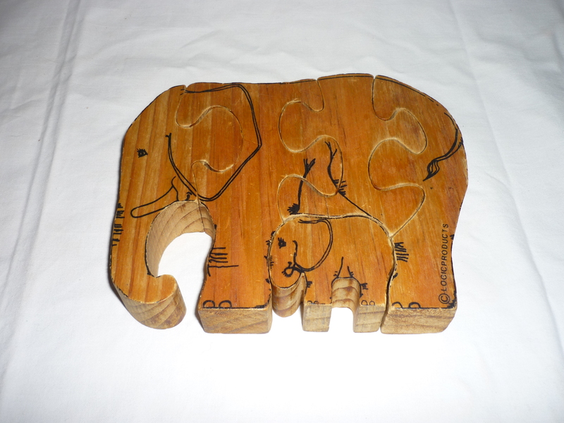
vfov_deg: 42.9
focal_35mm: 33
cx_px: 282
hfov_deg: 55.4
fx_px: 538
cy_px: 212
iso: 100
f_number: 2.8
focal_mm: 5.5
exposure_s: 1/30
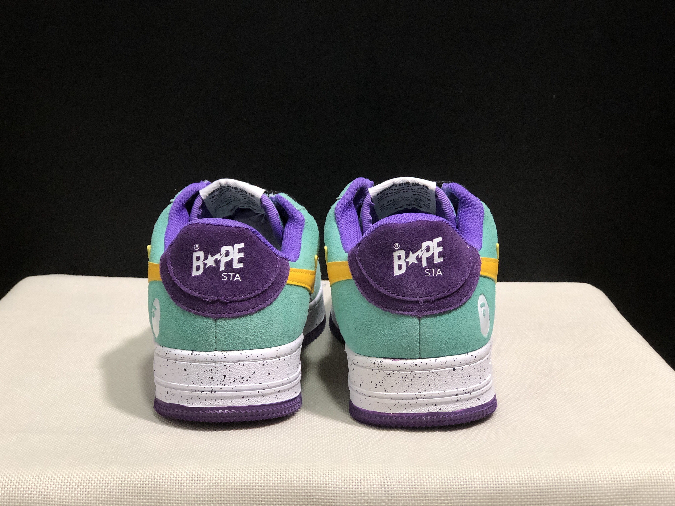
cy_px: 253
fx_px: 1111
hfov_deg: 33.8
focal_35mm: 57
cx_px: 338
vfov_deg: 25.7
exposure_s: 1/30
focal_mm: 6.6
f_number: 2.8
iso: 80
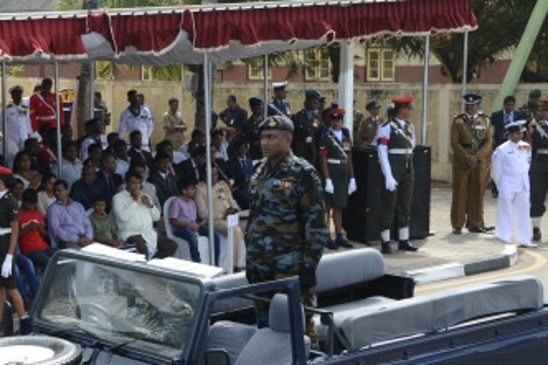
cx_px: 102
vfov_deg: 12.2
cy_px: 291
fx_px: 1704
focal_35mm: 112
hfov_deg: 18.1
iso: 400
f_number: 9
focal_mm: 62
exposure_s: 1/320
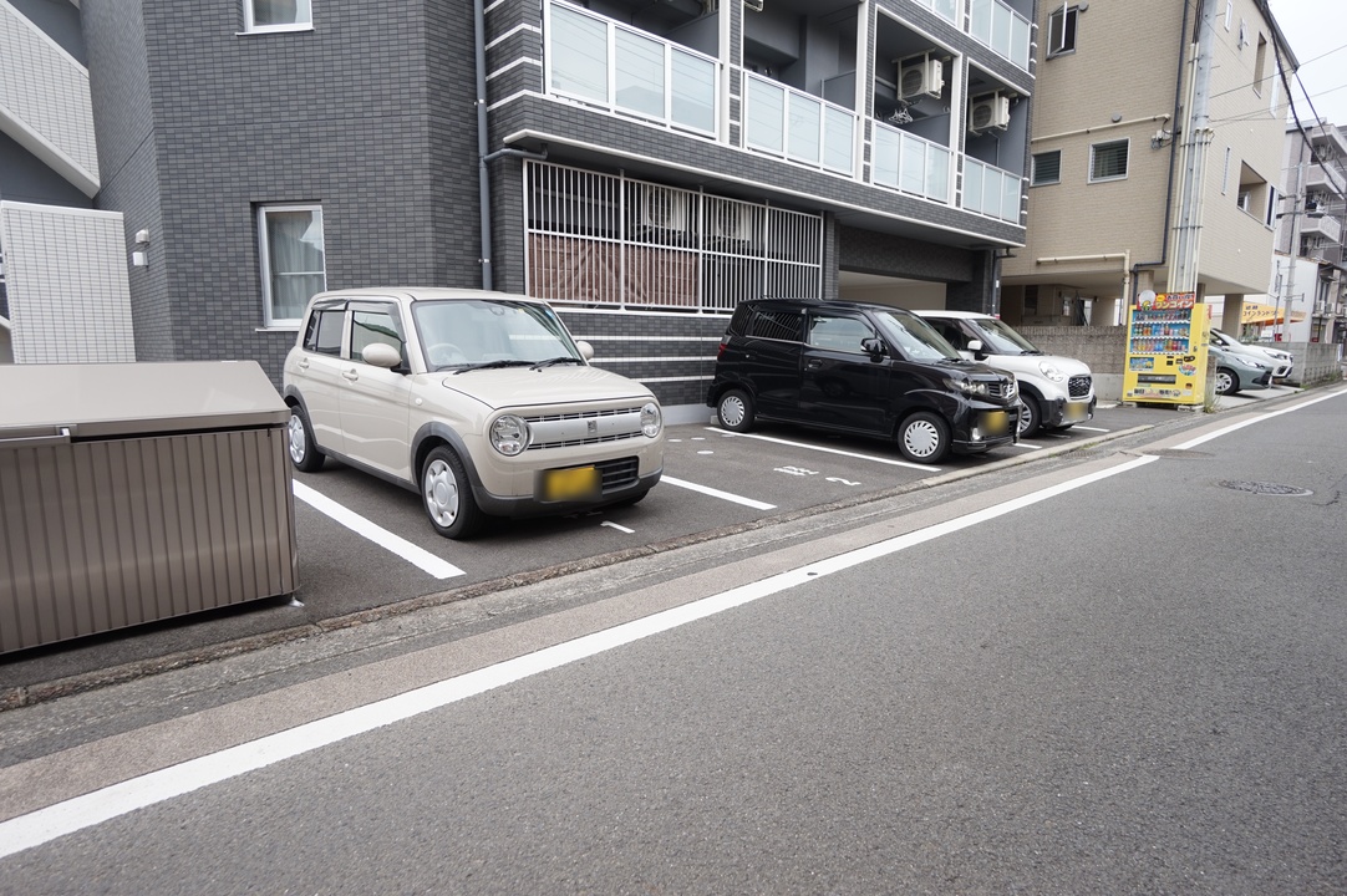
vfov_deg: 63.2
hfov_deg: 85.5
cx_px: 674
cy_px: 448
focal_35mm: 20
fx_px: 729
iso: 100
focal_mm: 13
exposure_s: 1/200
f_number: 5
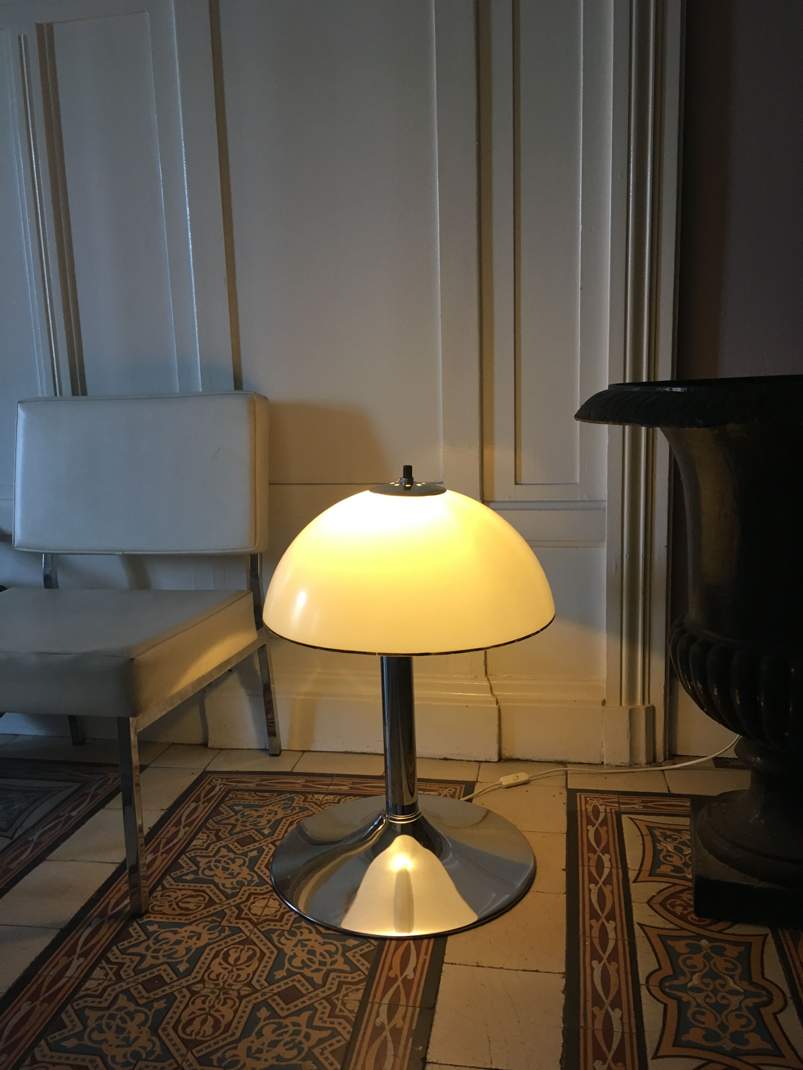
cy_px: 535
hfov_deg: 48.2
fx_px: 897
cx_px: 402
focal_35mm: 29
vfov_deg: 61.7
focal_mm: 4.15
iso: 125
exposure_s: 1/33
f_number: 2.2
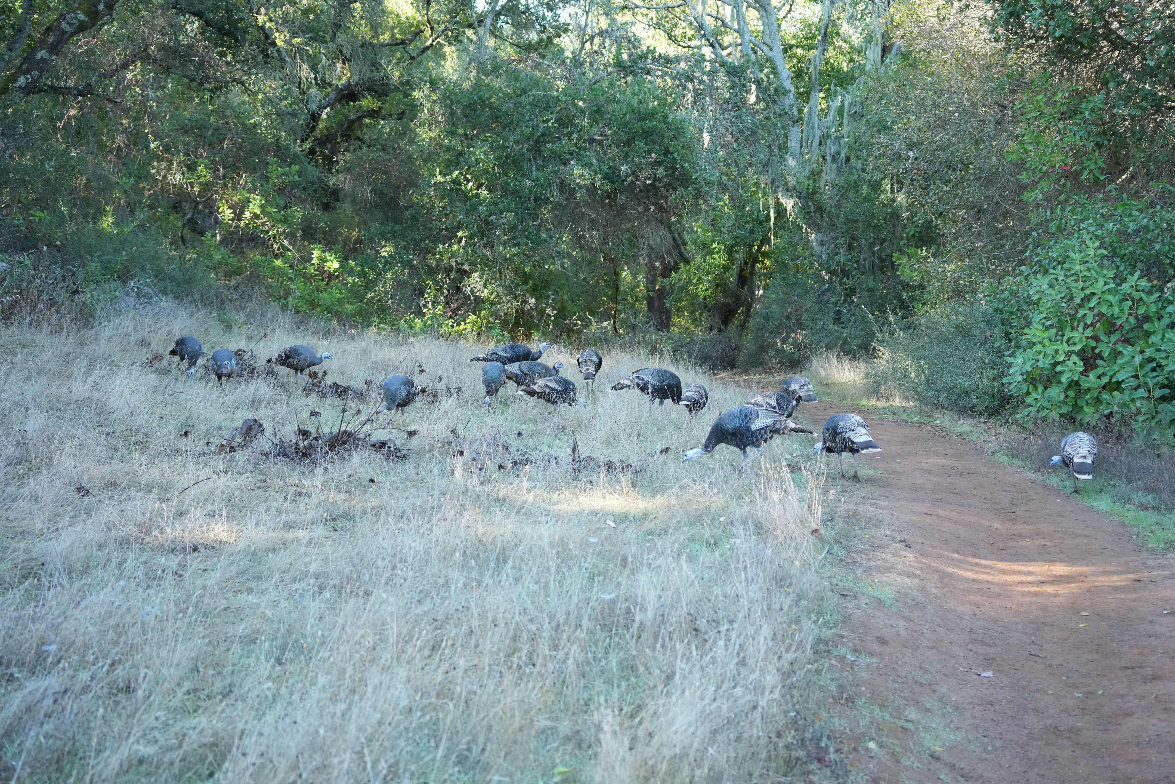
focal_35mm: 50
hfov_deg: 39.6
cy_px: 392
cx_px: 588
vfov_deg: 27.0
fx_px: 1632
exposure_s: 1/640
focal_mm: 50
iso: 4000
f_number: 4.5
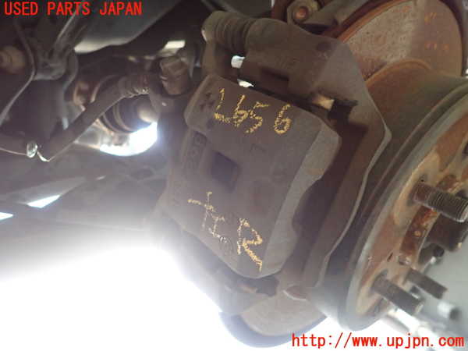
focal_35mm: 25
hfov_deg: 69.4
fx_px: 338
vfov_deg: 54.9
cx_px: 234
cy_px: 176
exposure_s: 1/30
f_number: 2
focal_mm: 4.5
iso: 400
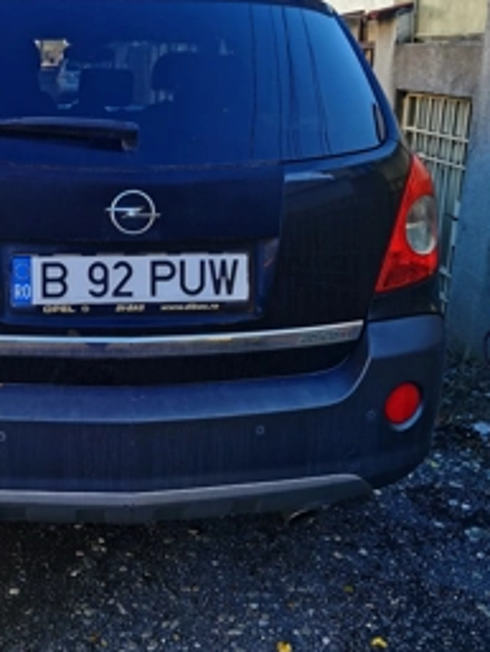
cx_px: 122
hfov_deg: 33.7
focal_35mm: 42
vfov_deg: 44.3
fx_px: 792
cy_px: 236
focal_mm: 5.56
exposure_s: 1/1202
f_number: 1.6
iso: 50
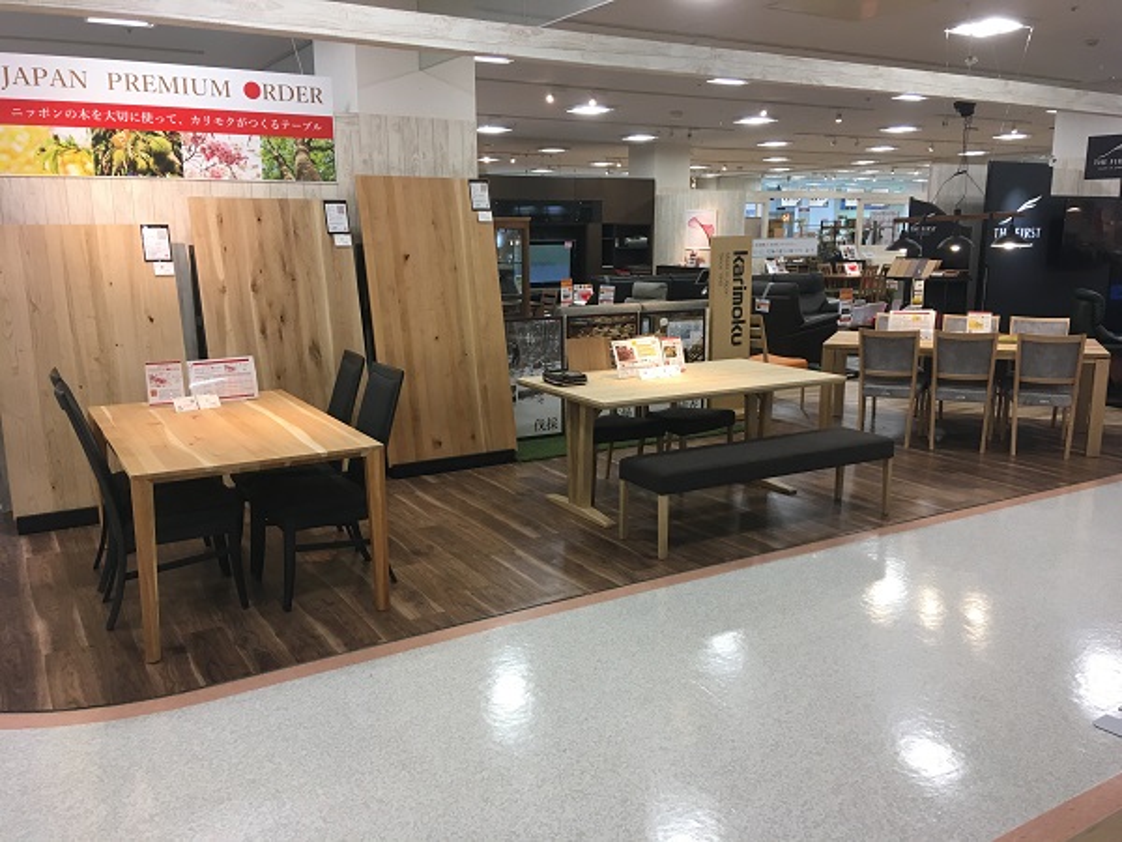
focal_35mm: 29
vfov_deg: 48.2
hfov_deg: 61.7
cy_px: 421
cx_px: 561
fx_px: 940
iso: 40
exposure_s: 1/30
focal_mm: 4.15
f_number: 2.2
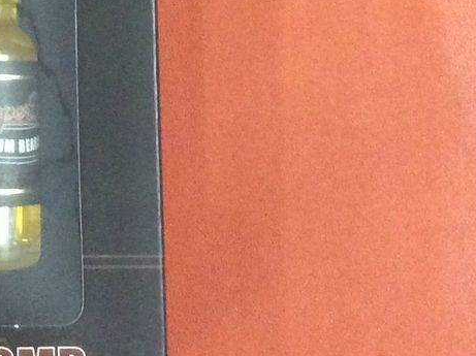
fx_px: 1525
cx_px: -210
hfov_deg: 16.4
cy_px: -67
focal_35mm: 111
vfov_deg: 13.0
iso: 500
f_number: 2.4
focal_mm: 3.3
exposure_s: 1/17
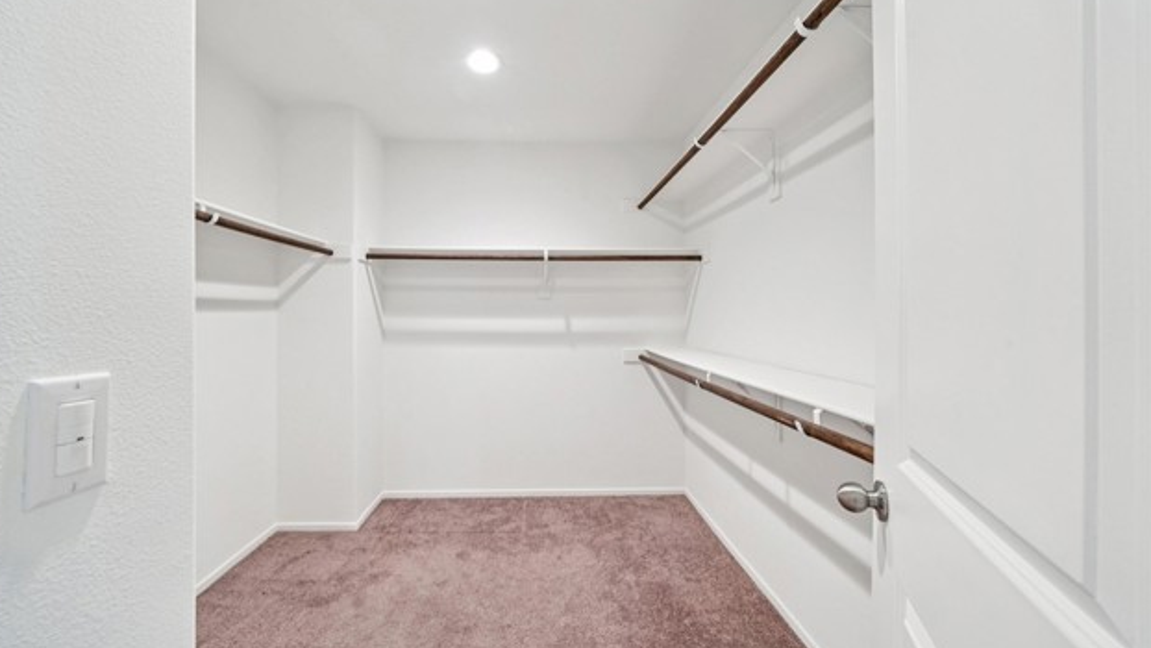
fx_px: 427
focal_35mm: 14
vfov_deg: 74.3
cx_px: 564
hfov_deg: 106.8
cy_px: 309
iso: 400
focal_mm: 13
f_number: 9
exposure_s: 1/13
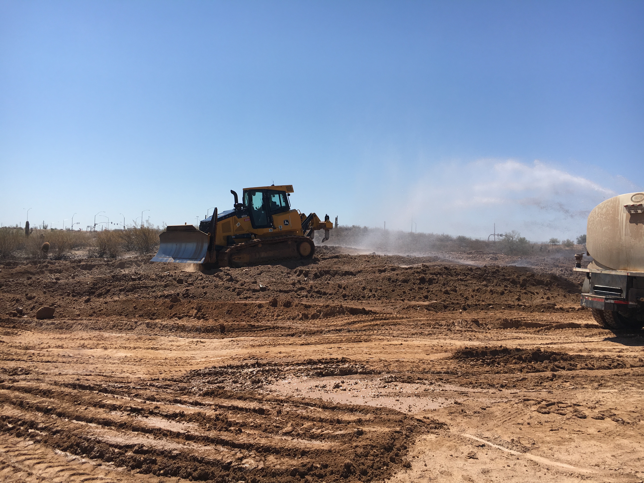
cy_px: 242
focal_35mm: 29
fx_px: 540
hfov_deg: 61.7
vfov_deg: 48.2
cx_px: 322
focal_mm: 4.15
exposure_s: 1/2262
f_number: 2.2
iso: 25
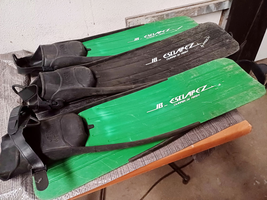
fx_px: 193
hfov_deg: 69.4
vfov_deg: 54.9
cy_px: 100
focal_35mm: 25
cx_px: 134
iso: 1250
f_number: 1.8
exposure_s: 1/20
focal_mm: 4.65
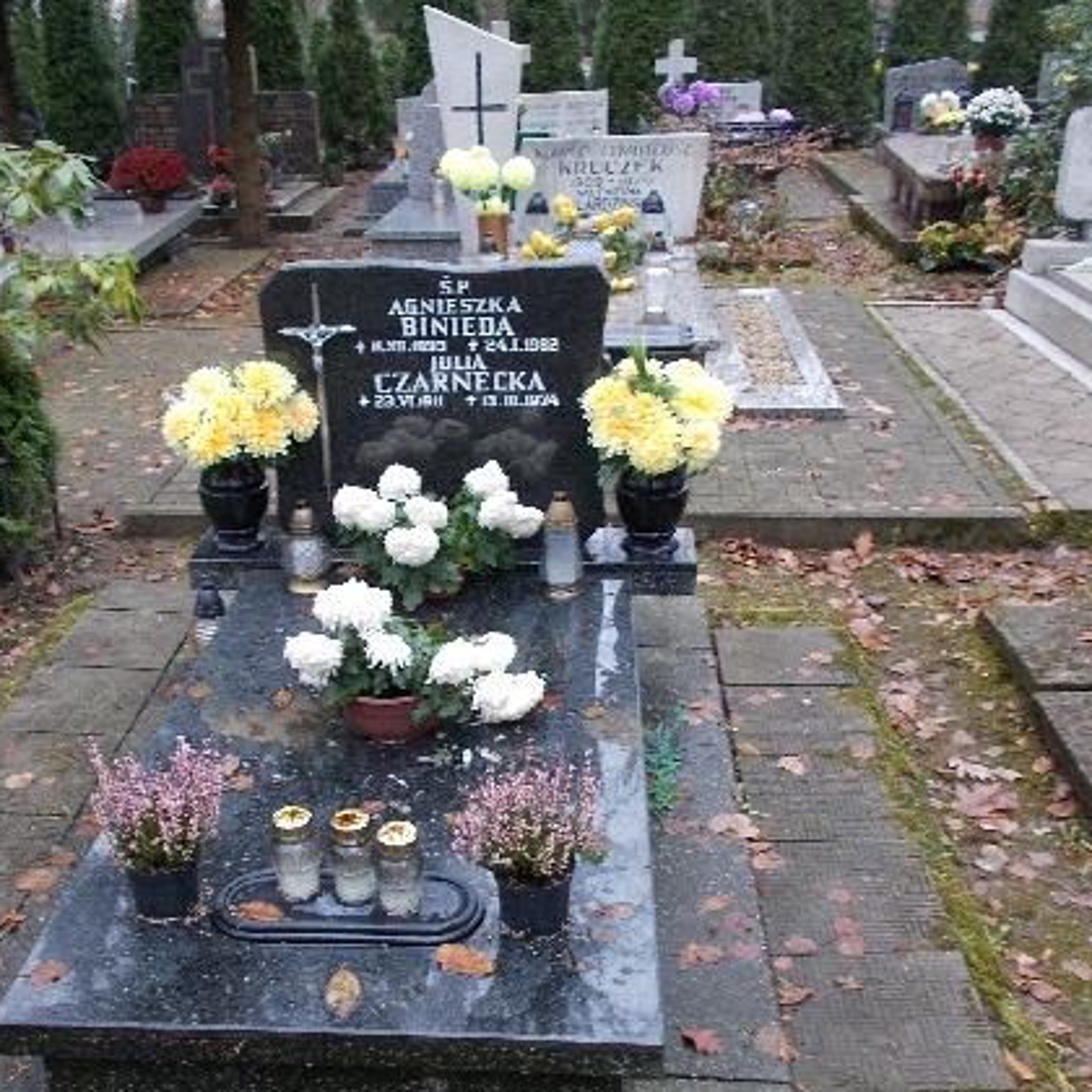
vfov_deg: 47.1
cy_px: 606
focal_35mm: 35
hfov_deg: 47.0
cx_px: 447
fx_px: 1249
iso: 140
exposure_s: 1/25
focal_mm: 4.6
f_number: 3.2
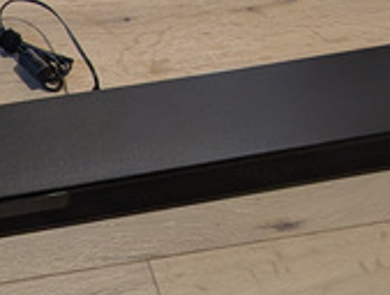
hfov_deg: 21.4
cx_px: -67
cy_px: -76
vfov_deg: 16.6
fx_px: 961
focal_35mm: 85
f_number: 1.68
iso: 93
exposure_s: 1/25
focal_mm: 6.9
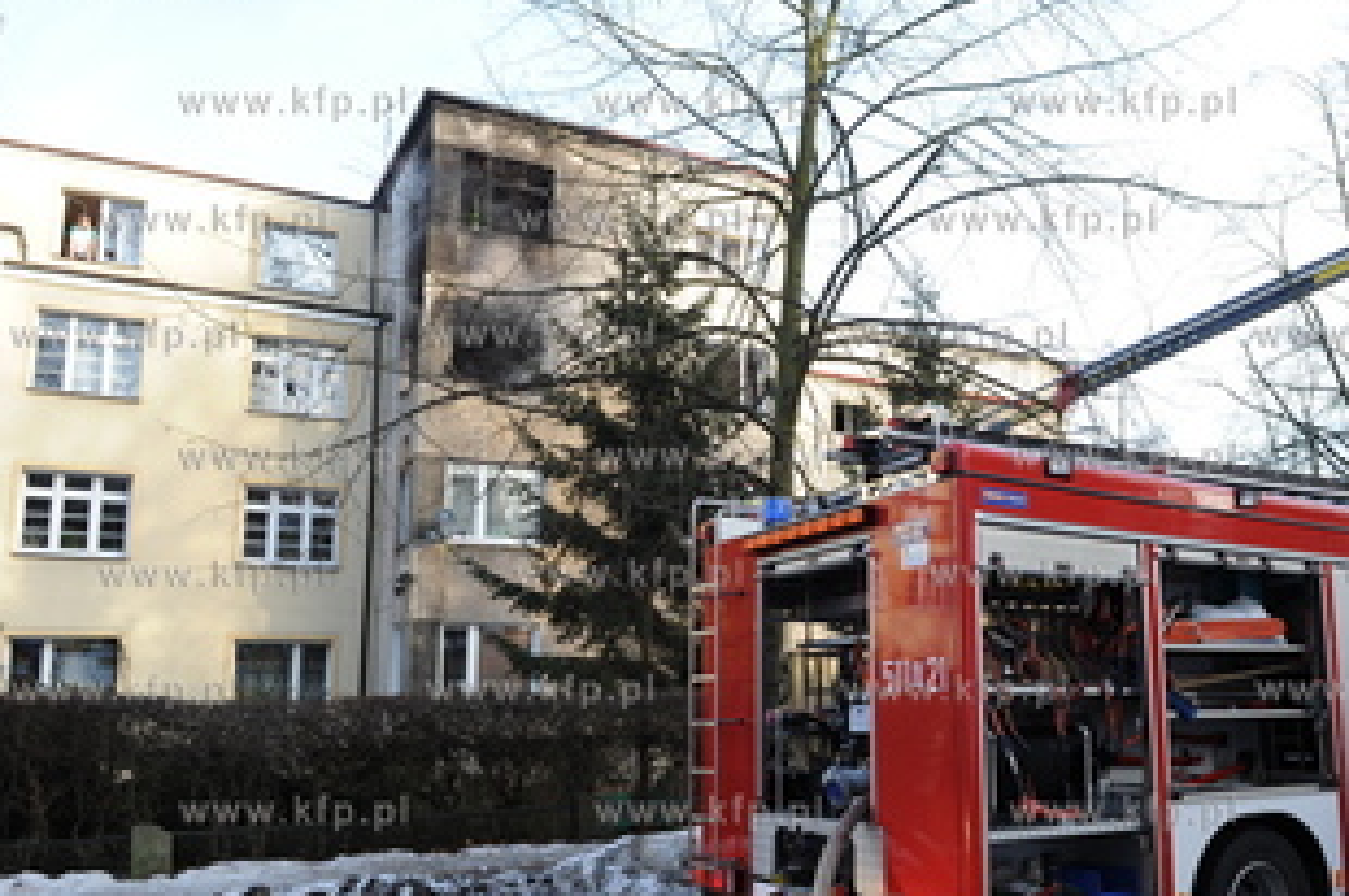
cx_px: 862
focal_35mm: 31
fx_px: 1160
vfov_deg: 42.1
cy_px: 513
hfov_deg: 59.4
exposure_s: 1/250
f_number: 8
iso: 800
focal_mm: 24
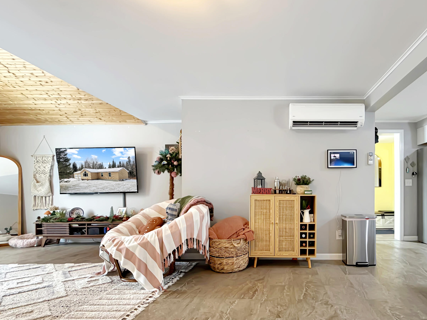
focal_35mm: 19
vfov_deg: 68.1
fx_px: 234
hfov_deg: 82.2
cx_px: 280
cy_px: 190
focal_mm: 2.22
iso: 320
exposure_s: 1/60
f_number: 2.2
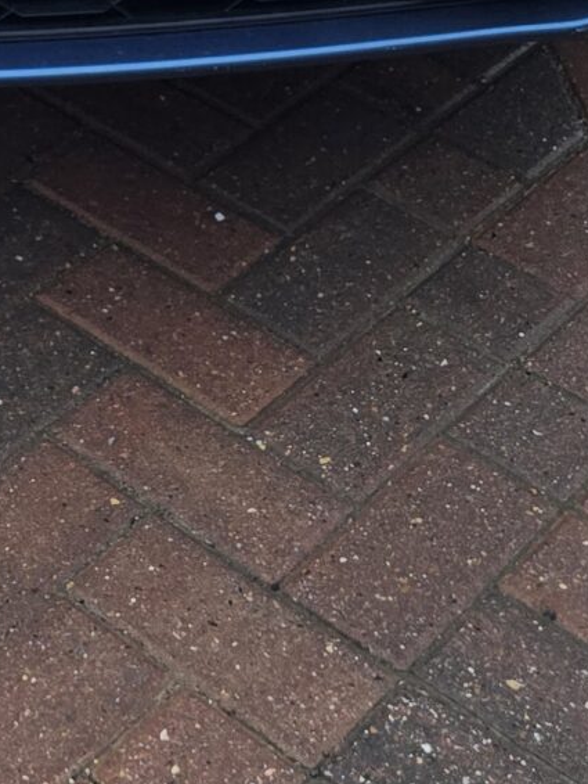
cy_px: -942
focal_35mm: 104
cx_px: -126
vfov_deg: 14.4
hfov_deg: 13.8
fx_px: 2354
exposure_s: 1/180
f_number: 1.7
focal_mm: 6.3
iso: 50
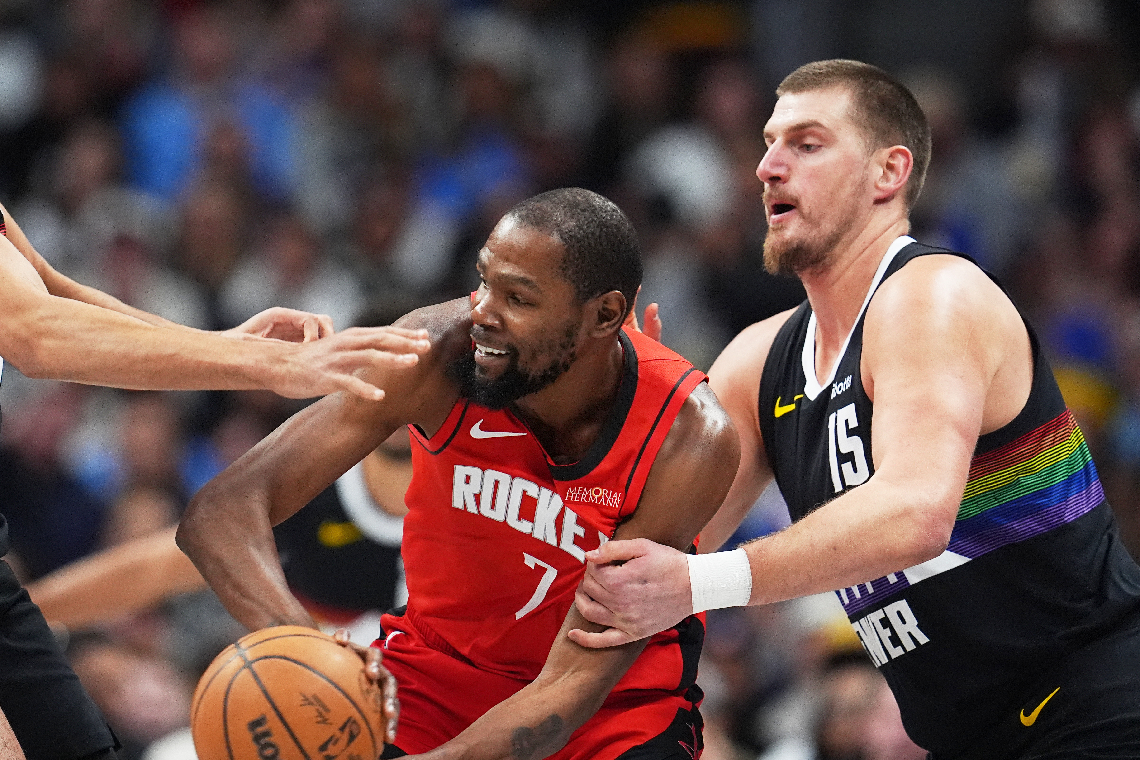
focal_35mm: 500
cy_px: 302
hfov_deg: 4.1
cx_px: 488
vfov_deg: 2.7
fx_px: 15832
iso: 5000
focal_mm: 400
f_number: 3.5
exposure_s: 1/1600
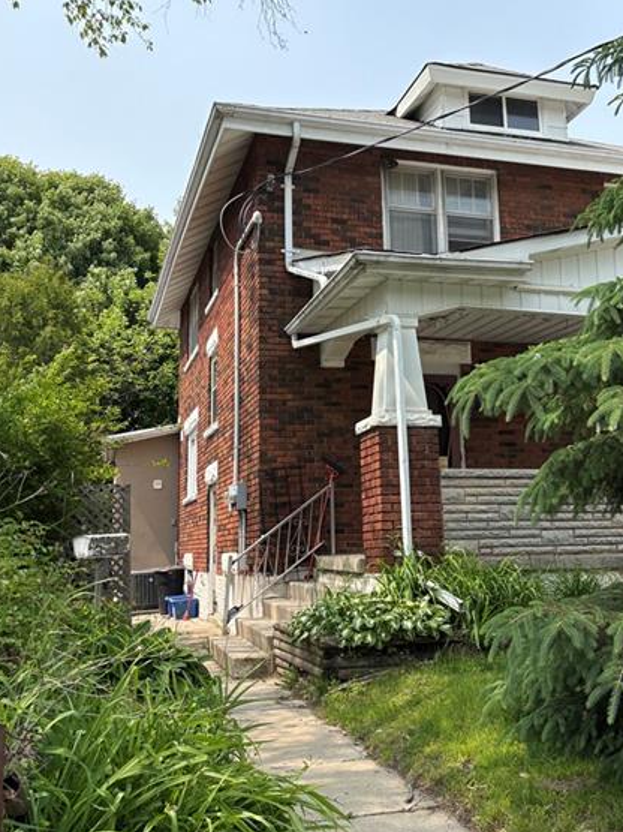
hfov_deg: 39.6
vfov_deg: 51.3
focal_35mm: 36
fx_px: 864
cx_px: 350
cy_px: 382
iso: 50
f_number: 1.6
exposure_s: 1/2500
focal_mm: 5.96
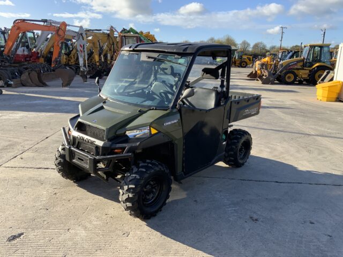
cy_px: 128
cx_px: 172
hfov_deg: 61.7
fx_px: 287
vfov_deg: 48.2
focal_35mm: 29
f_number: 1.8
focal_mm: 3
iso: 16
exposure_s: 1/883
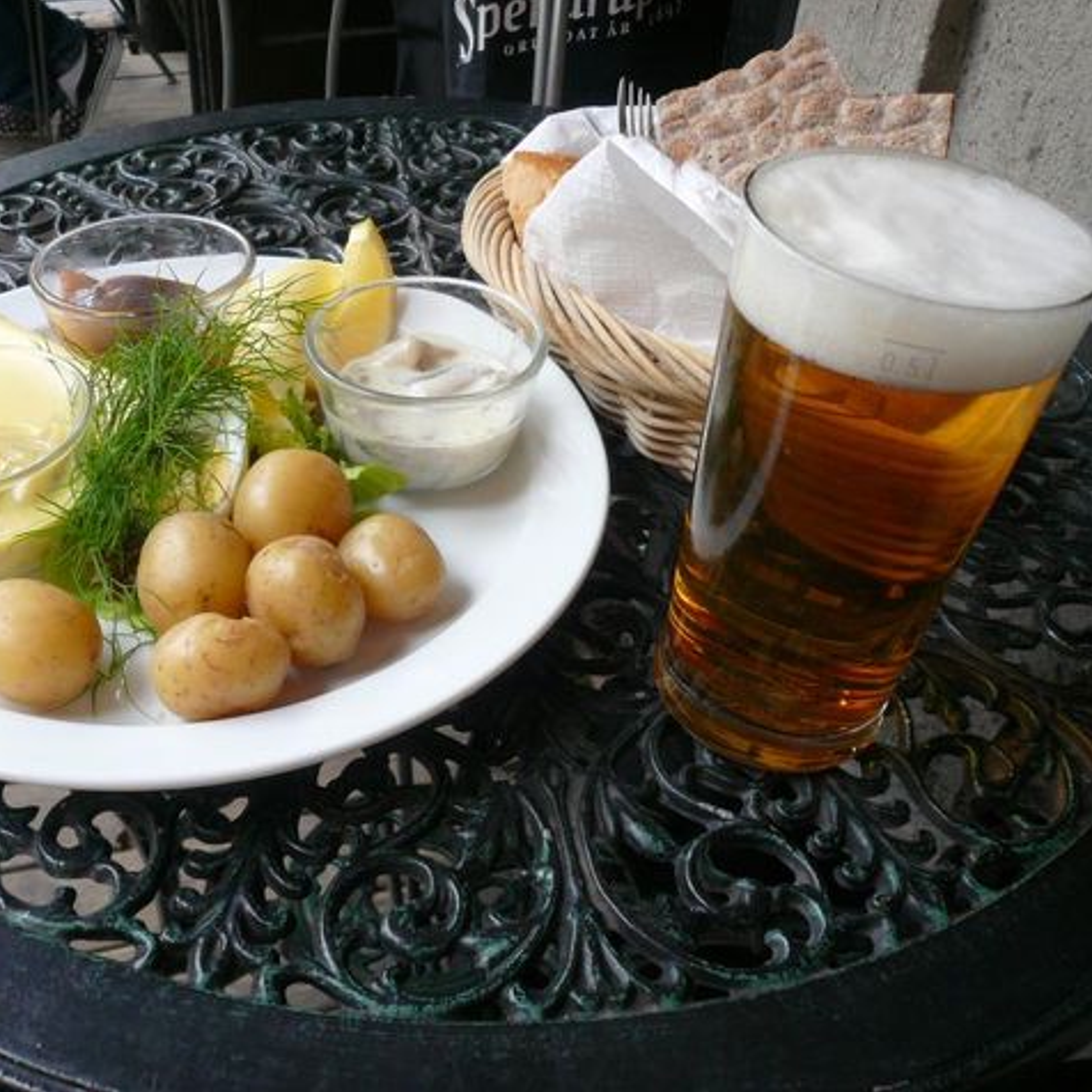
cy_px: 536
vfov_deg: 47.2
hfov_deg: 47.0
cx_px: 445
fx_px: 1249
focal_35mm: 35
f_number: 2.8
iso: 100
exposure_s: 1/50
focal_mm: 4.6
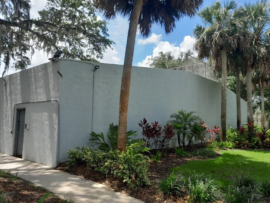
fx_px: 218
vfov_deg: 49.8
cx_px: 131
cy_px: 99
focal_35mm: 28
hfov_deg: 63.4
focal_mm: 4
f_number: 1.8
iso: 40
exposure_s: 1/234
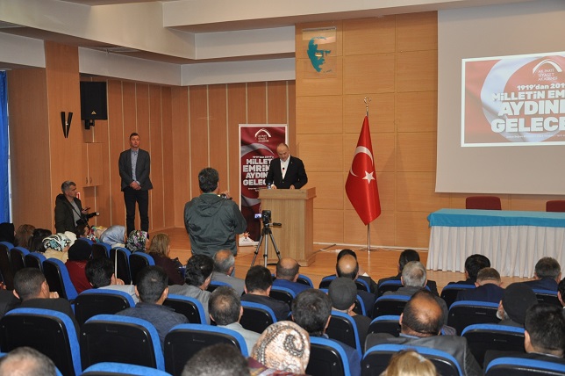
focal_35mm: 48
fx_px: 753
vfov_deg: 28.0
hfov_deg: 41.2
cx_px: 282
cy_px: 188
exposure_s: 1/60
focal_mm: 32
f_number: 4.2
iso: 800
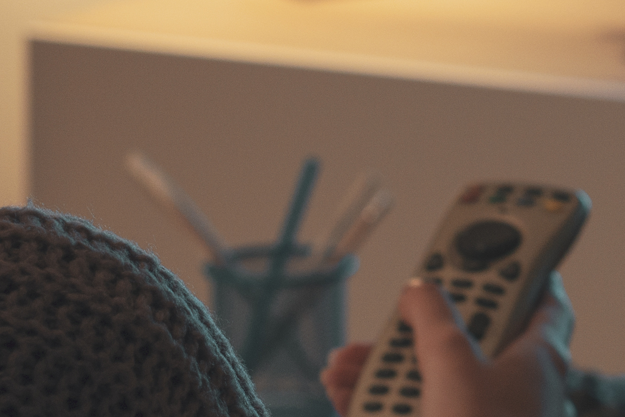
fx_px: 4723
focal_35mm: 272
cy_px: 112
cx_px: 481
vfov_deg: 5.1
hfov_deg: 7.6
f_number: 5.6
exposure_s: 1/13
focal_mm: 50
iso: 160
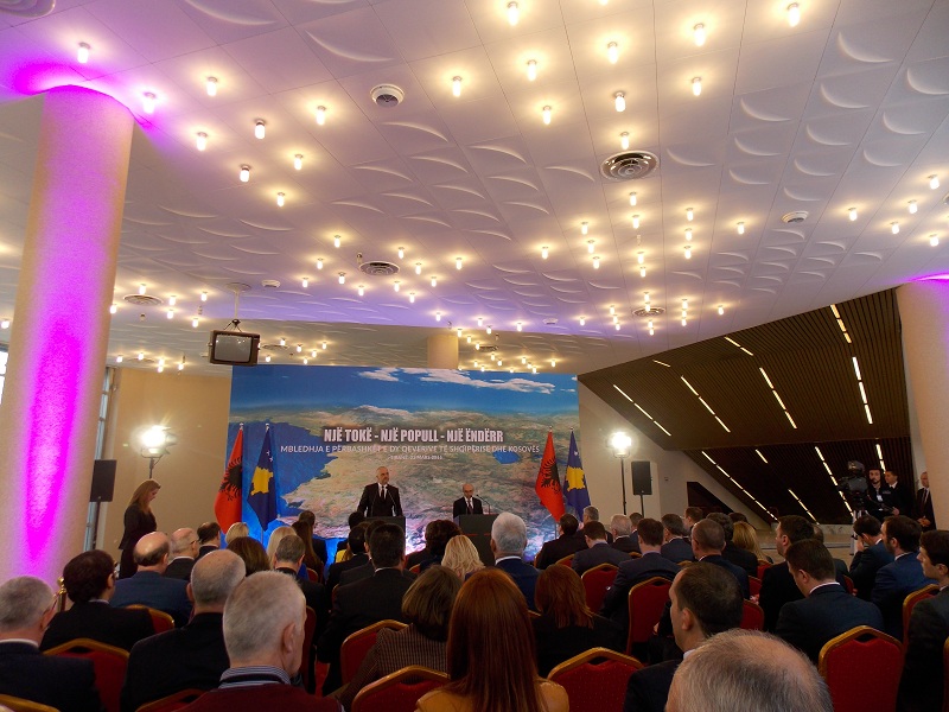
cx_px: 474
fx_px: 631
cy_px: 356
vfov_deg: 58.9
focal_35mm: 23
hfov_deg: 73.9
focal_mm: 4
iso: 80
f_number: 3.1
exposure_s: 1/50
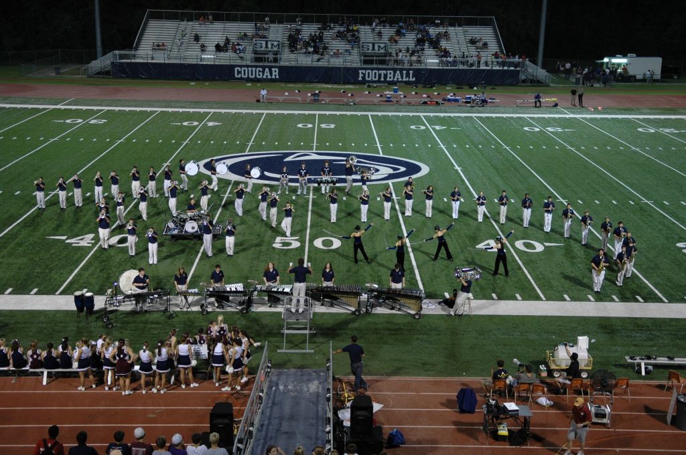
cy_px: 228
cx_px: 343
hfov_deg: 41.2
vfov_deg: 28.0
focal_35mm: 48
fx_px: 913
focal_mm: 32
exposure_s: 1/60
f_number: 2.8
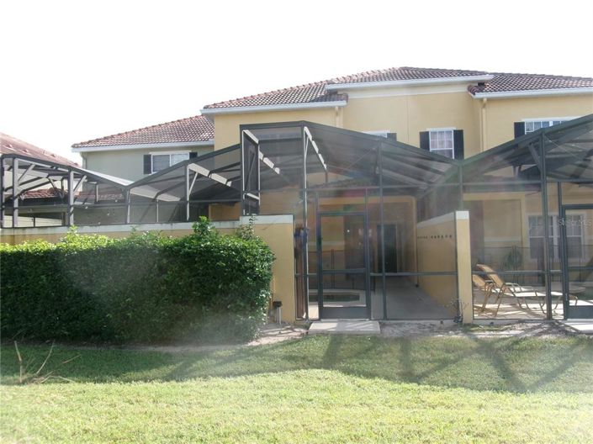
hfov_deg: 63.5
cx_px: 296
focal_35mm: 28
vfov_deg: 49.7
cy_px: 222
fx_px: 479
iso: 100
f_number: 3.9
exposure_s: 1/280
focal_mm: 5.1
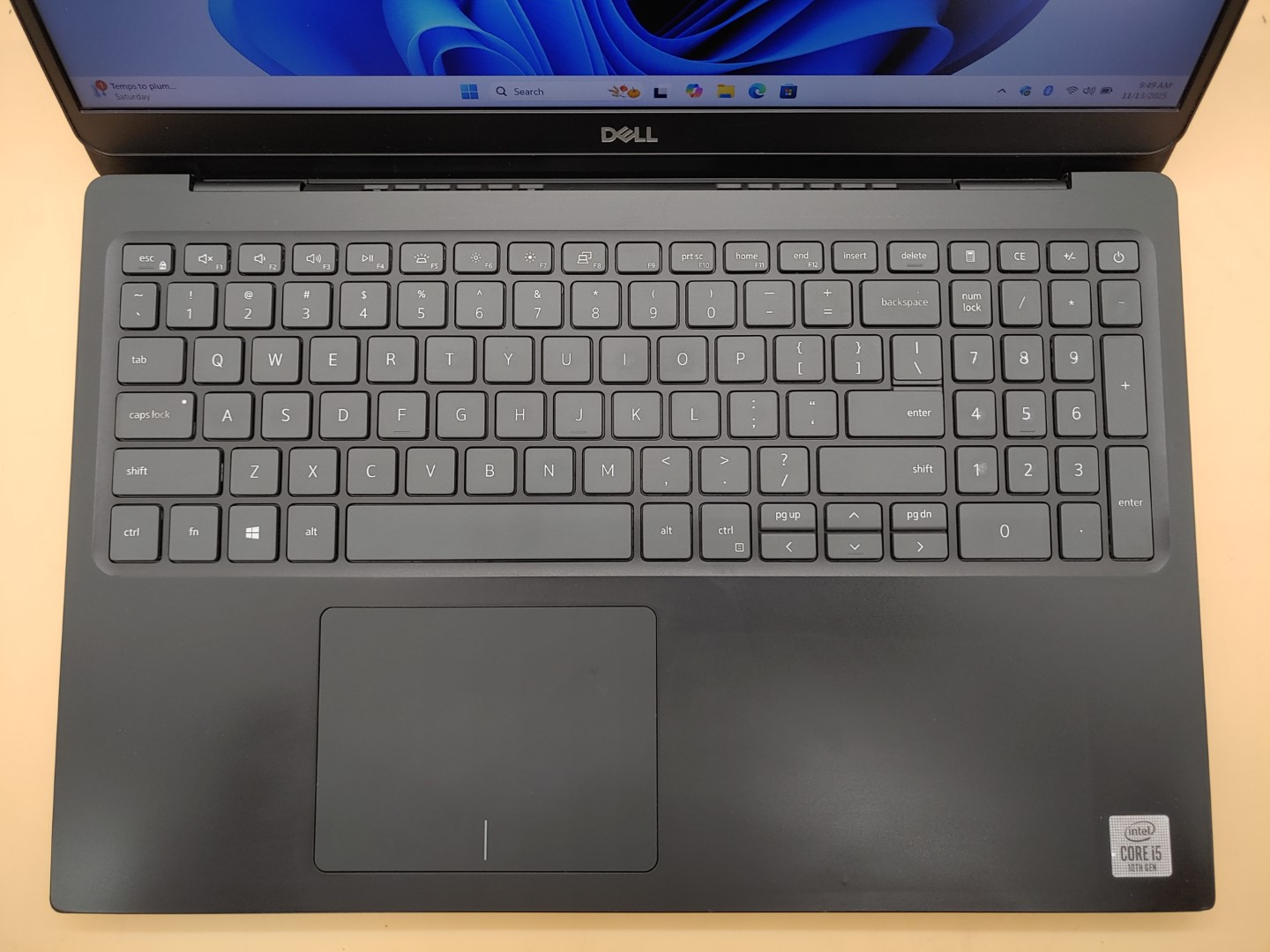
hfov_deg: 67.3
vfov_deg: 53.1
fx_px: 954
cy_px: 476
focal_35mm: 26
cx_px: 635
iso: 100
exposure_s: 1/67
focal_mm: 4.36
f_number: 1.8
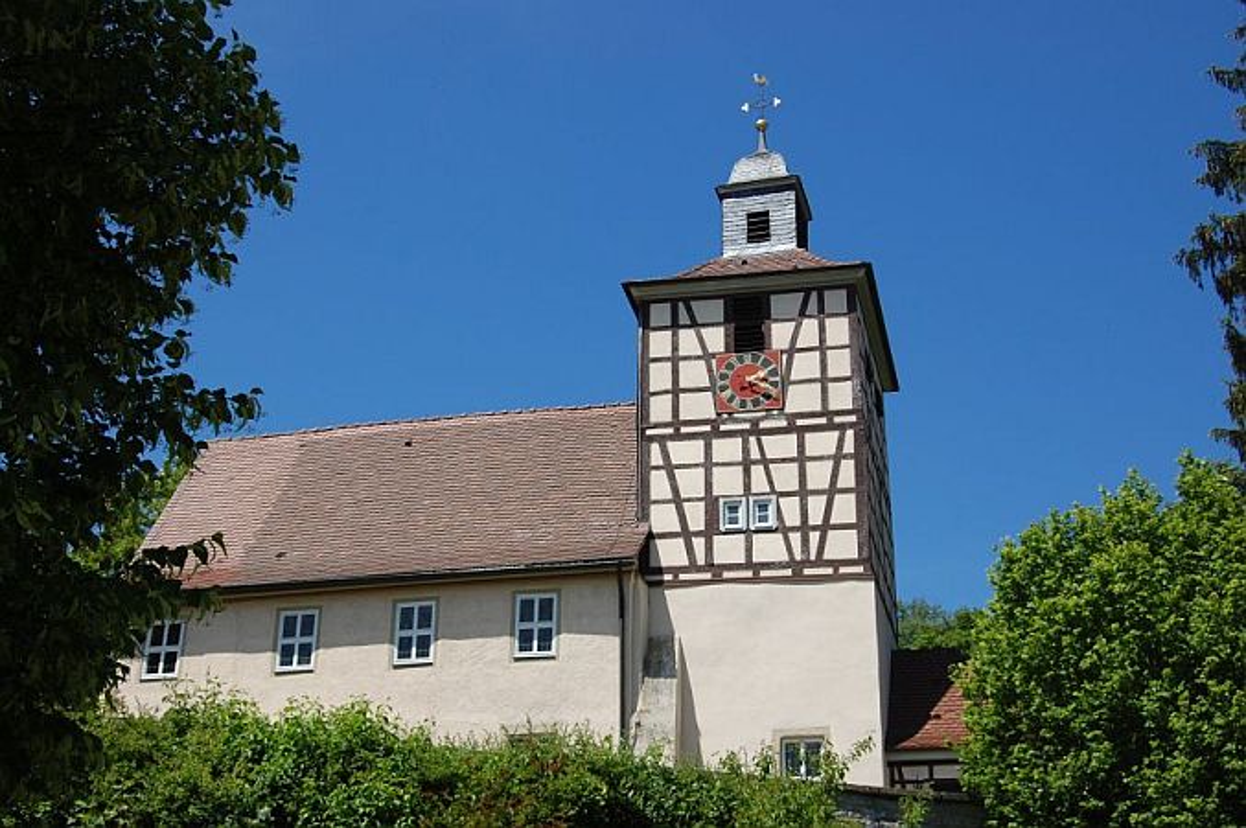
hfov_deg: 41.1
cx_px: 623
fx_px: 1660
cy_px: 414
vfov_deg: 28.0
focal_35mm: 48
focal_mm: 32
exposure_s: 1/400
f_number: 10
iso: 200
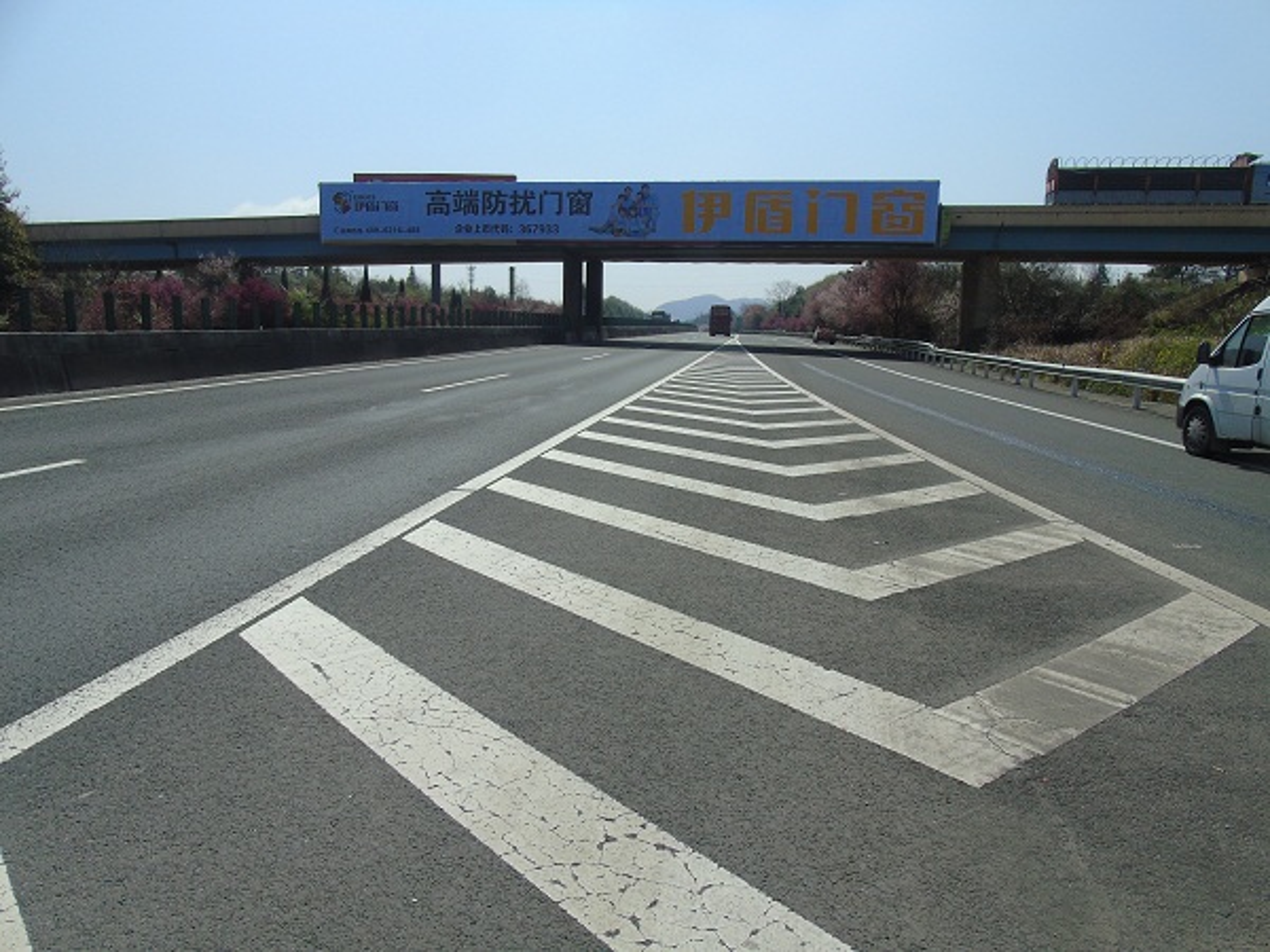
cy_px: 476
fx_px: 917
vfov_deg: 54.9
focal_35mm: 25
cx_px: 635
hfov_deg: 69.4
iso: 80
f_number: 4.5
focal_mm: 4.4
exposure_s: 1/1000
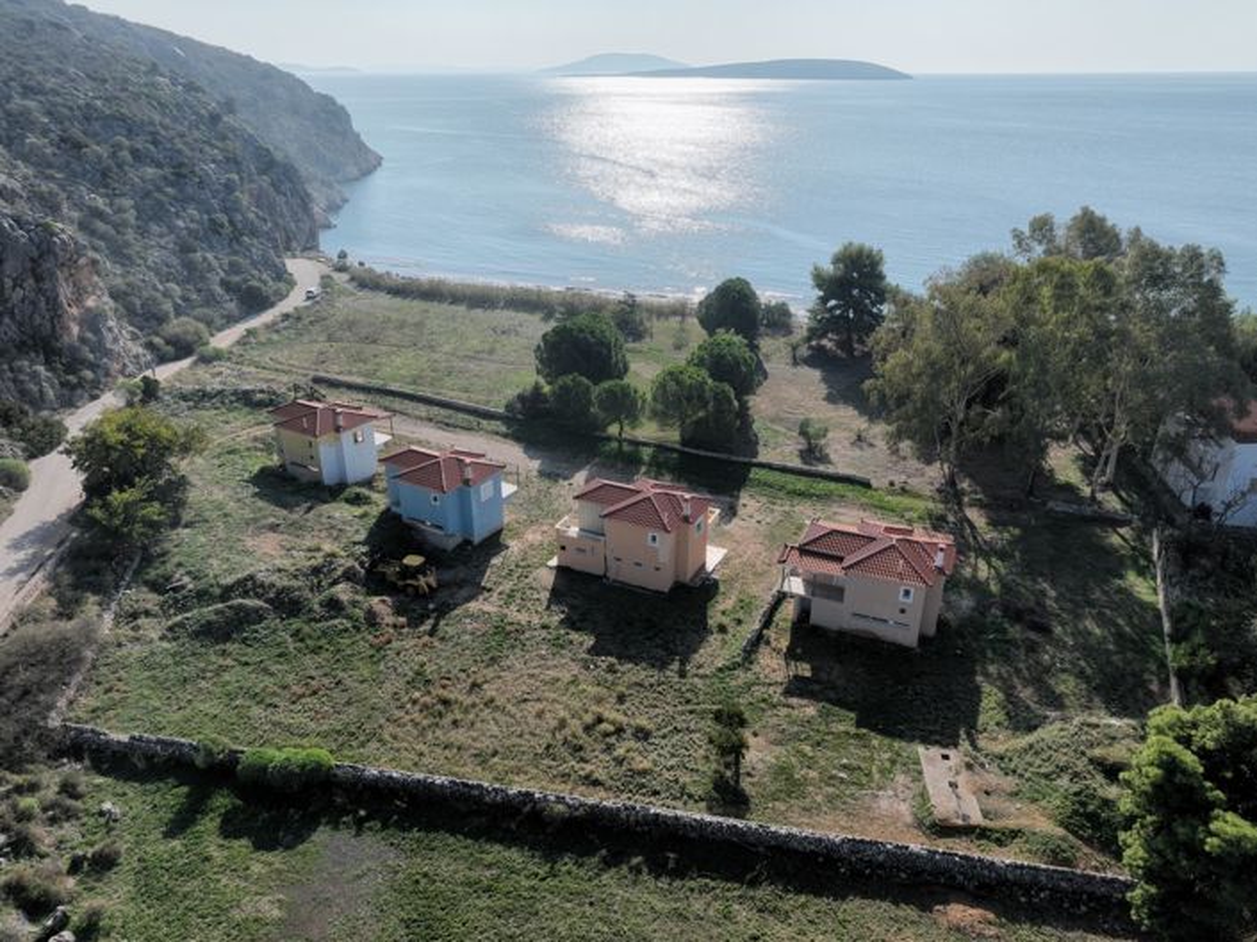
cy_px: 471
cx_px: 628
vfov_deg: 56.8
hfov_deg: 71.6
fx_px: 871
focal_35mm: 24
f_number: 2.8
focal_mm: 12.29
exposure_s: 1/5000
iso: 400
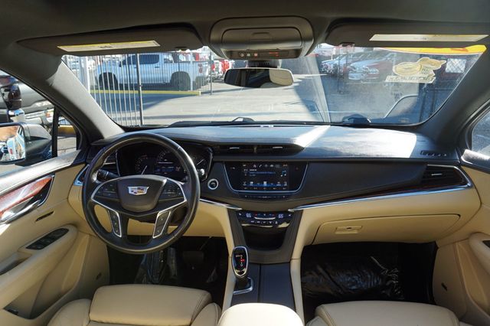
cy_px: 163
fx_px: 326
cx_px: 245
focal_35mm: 24
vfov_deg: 53.1
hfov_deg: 73.8
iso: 100
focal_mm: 16
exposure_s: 1/80
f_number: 5.6
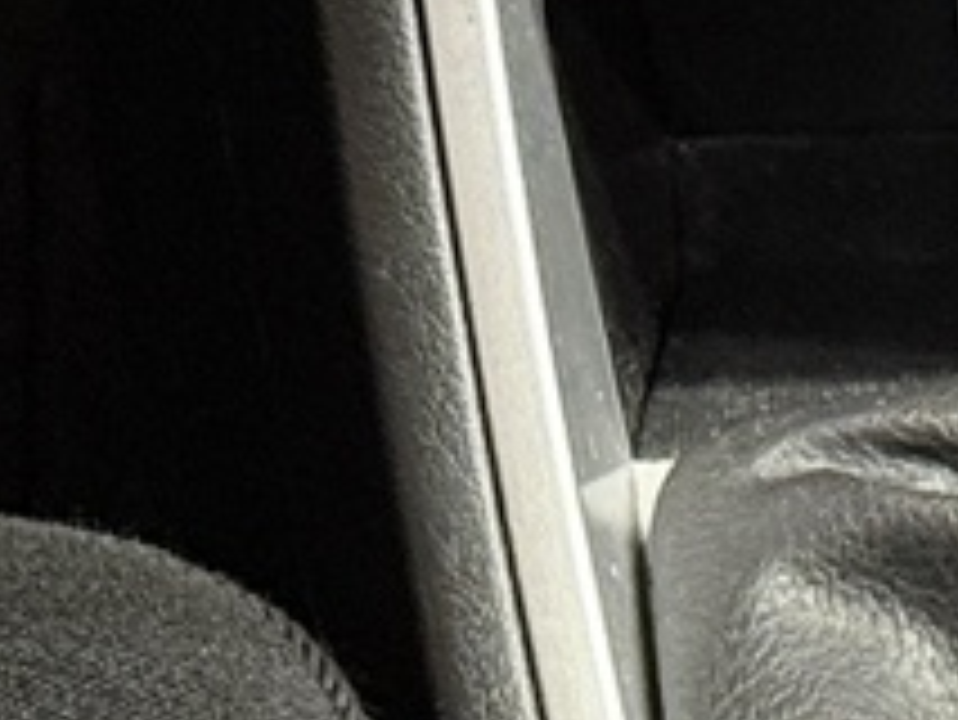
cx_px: 1493
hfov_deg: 6.0
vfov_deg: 4.6
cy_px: 428
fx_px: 8999
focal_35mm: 325
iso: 400
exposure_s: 1/40
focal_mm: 6.76
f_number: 1.78
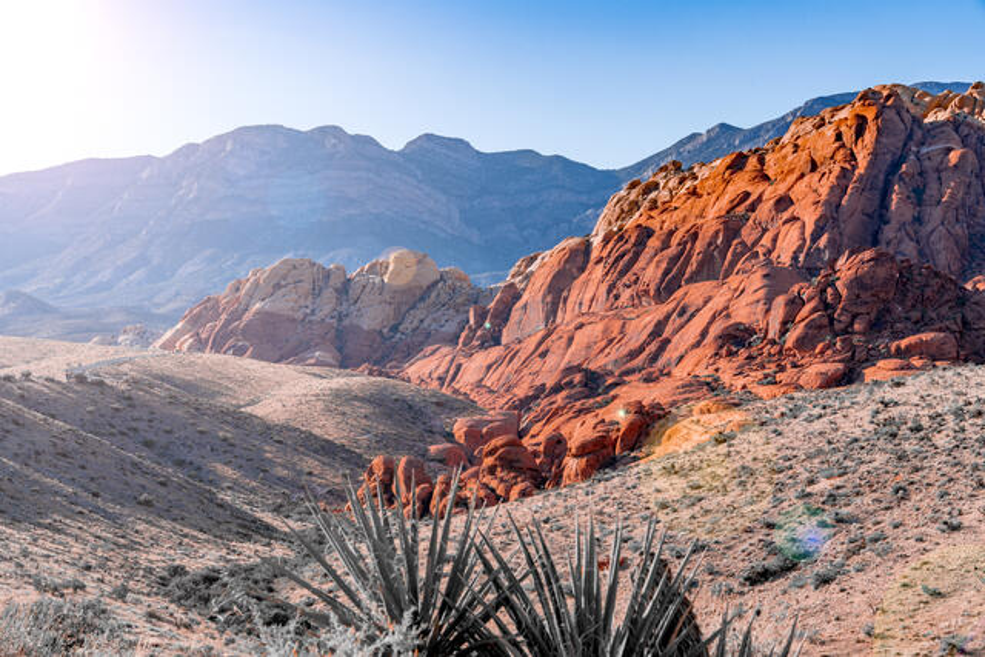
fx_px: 2326
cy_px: 328
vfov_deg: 16.1
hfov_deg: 23.9
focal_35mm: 85
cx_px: 492
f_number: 11
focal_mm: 85
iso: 100
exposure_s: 1/200
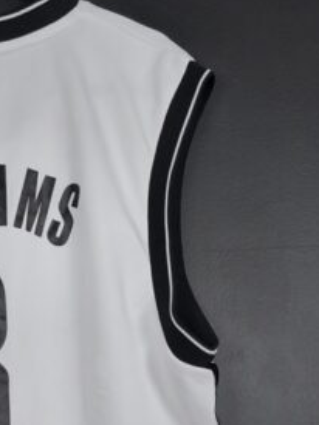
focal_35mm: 67
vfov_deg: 26.4
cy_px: 484
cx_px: -37
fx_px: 824
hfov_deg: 20.8
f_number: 1.6
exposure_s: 1/160
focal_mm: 6.57
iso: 400
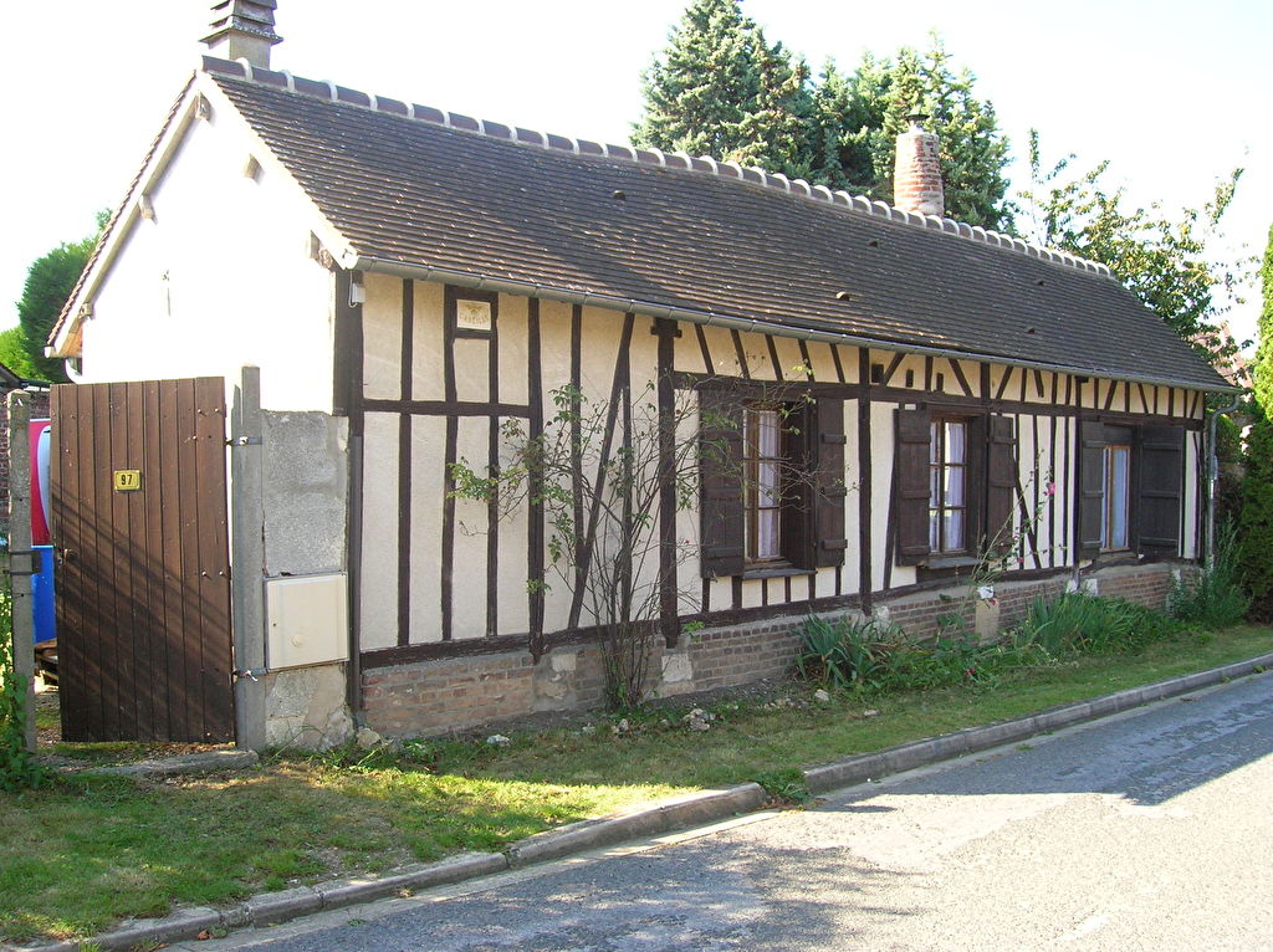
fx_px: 1249
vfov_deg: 41.7
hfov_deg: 54.0
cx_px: 636
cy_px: 476
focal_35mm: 34
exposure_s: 1/82.1
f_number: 4.9
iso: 71
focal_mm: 5.7
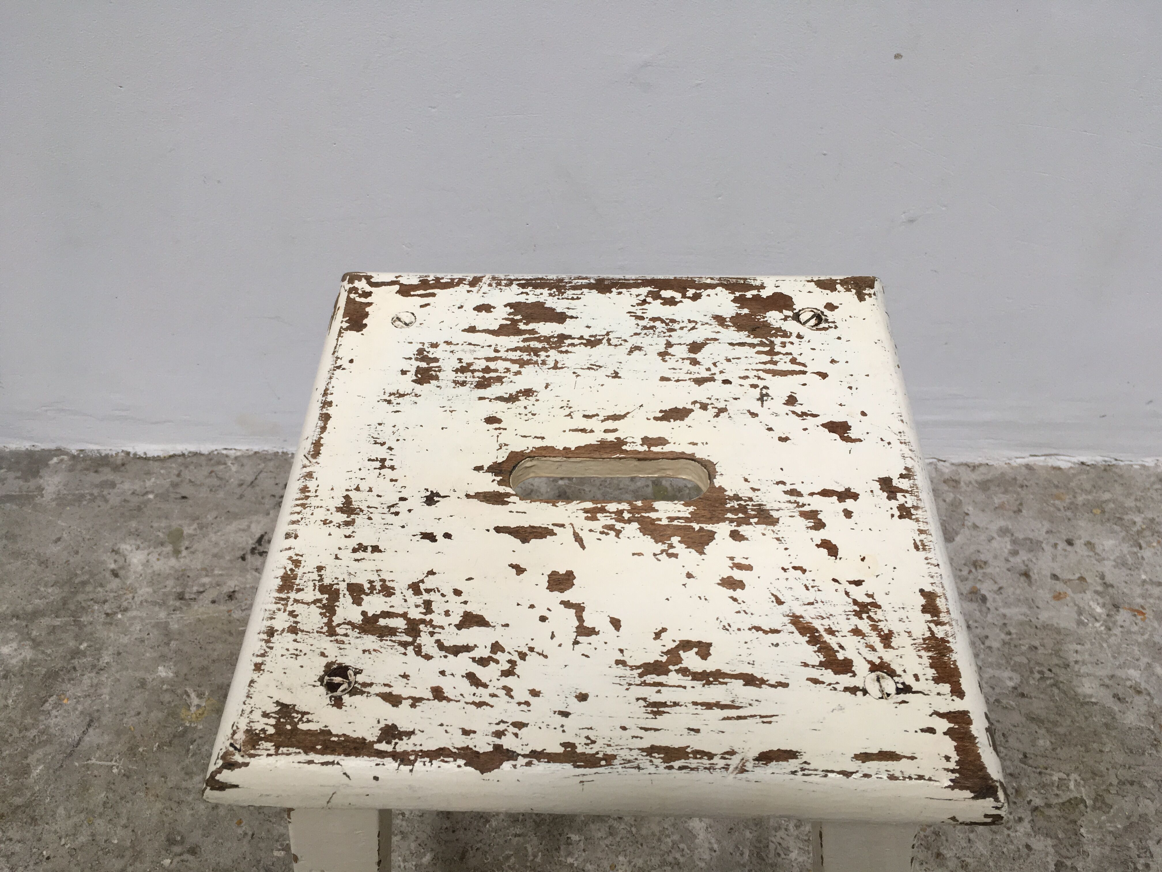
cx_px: 581
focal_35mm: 29
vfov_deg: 48.2
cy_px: 436
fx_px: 973
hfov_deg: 61.7
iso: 40
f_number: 2.2
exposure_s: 1/100
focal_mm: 4.15
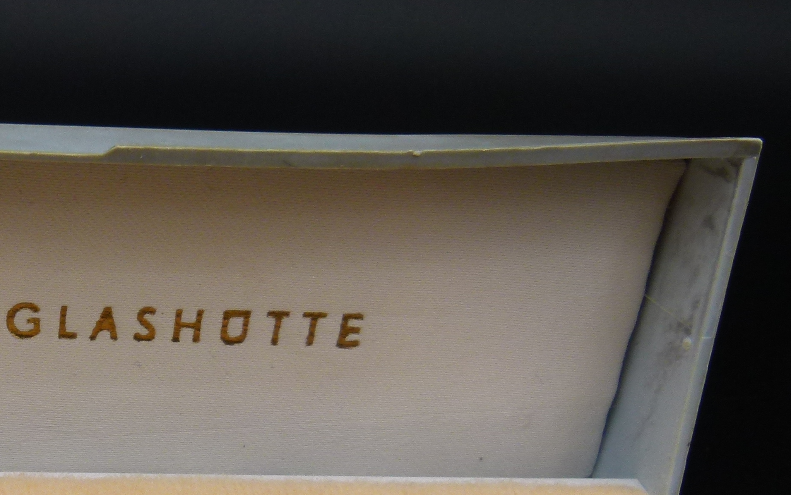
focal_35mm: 56
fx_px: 1207
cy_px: 489
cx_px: -24
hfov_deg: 32.9
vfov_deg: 22.3
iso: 100
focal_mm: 4.5
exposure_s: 1/125
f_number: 4
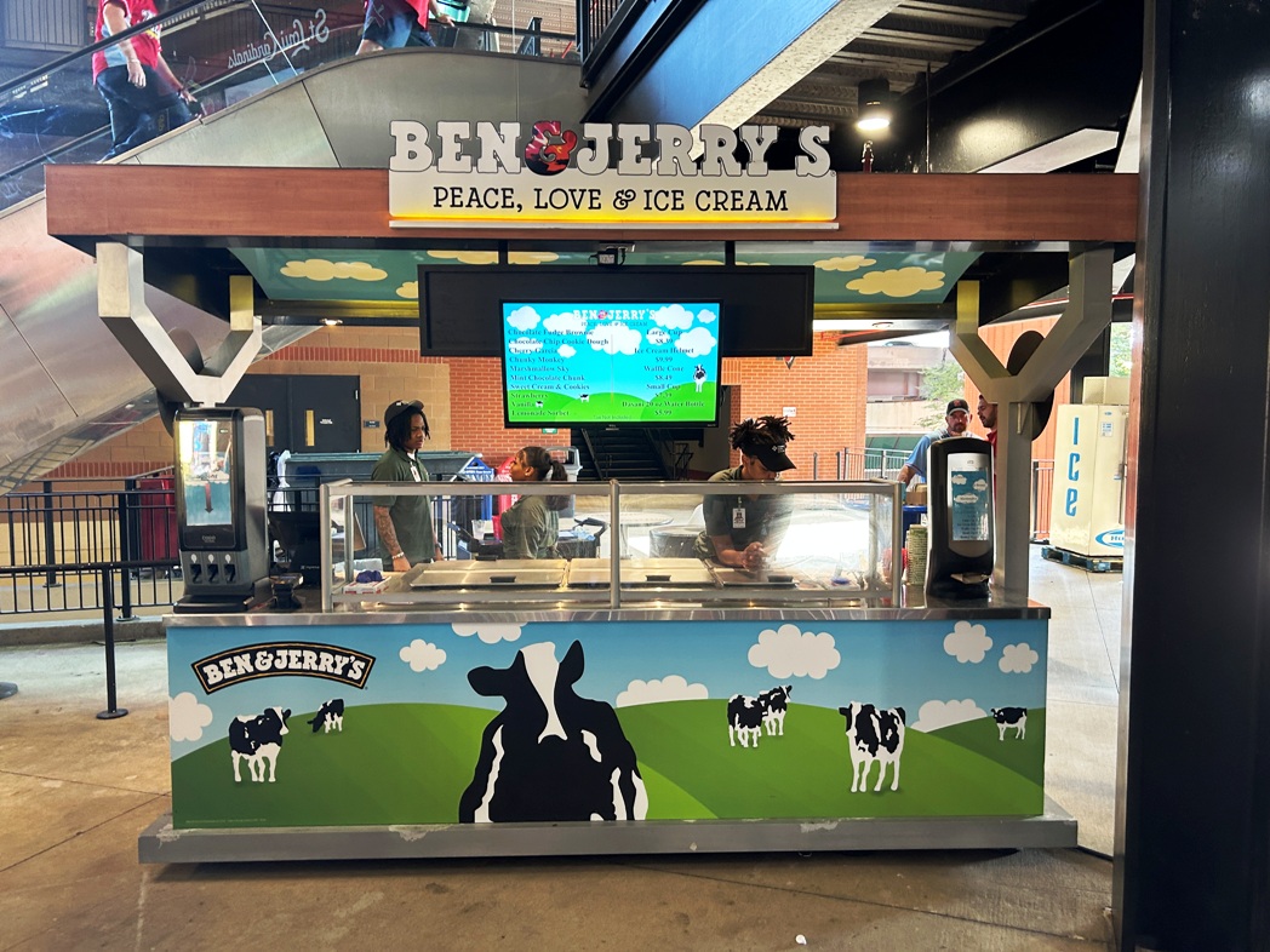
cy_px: 476
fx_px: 954
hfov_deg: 67.3
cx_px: 635
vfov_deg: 53.1
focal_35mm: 26
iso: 160
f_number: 1.5
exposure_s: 1/60
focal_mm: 5.7
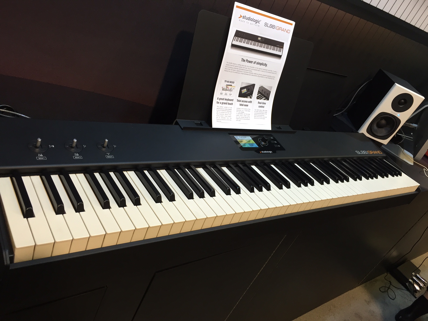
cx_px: 214
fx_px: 359
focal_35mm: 29
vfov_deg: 48.2
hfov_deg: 61.7
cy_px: 160
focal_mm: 4.15
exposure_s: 1/30
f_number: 2.2
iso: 64
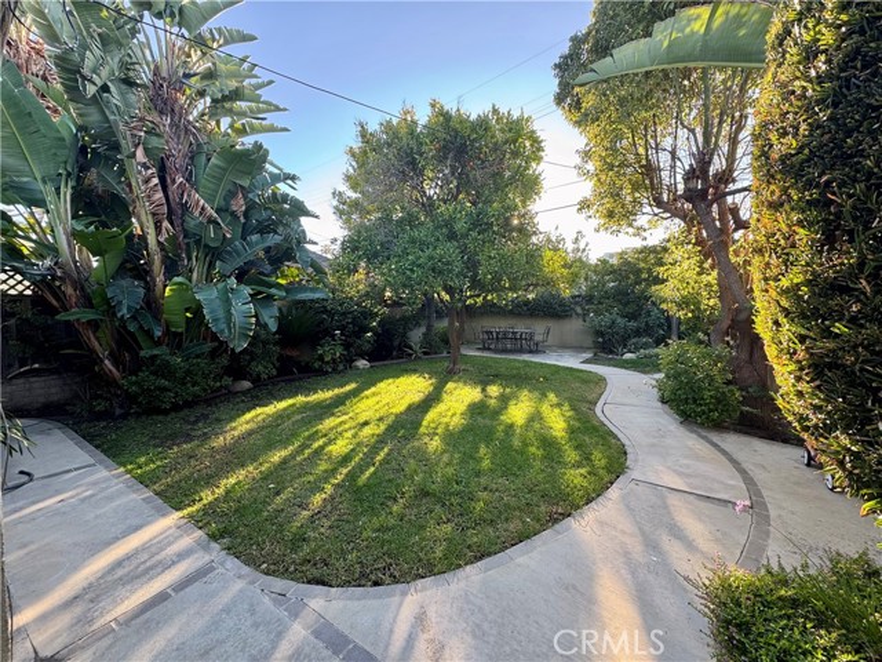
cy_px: 331
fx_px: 357
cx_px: 441
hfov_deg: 102.1
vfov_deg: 85.7
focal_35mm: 14
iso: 50
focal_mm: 2.22
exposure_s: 1/99
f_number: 2.2
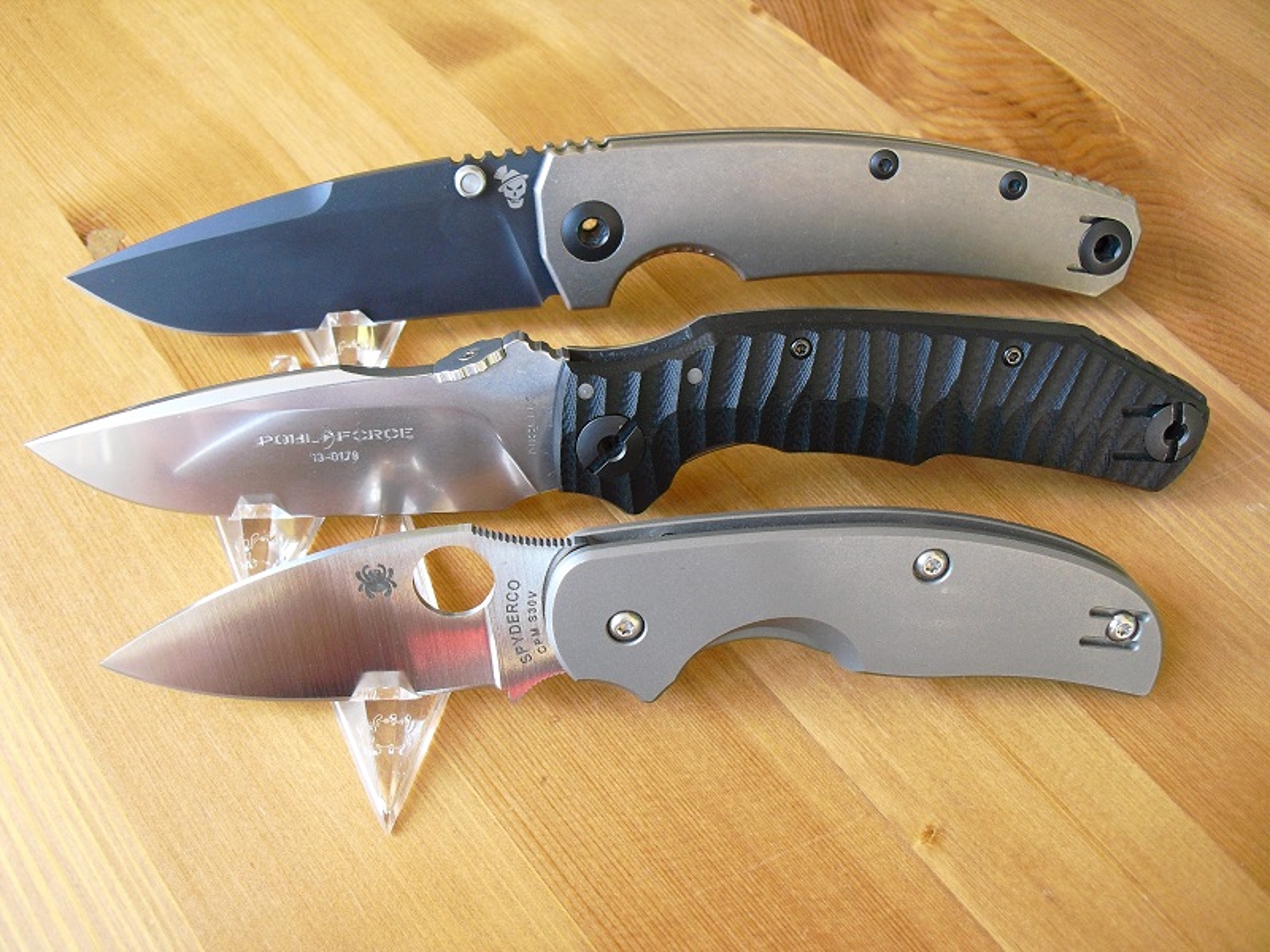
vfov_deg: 39.7
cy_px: 476
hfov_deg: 51.4
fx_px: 1321
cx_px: 635
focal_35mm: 36
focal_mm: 6.3
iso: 200
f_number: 3.1
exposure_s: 1/20
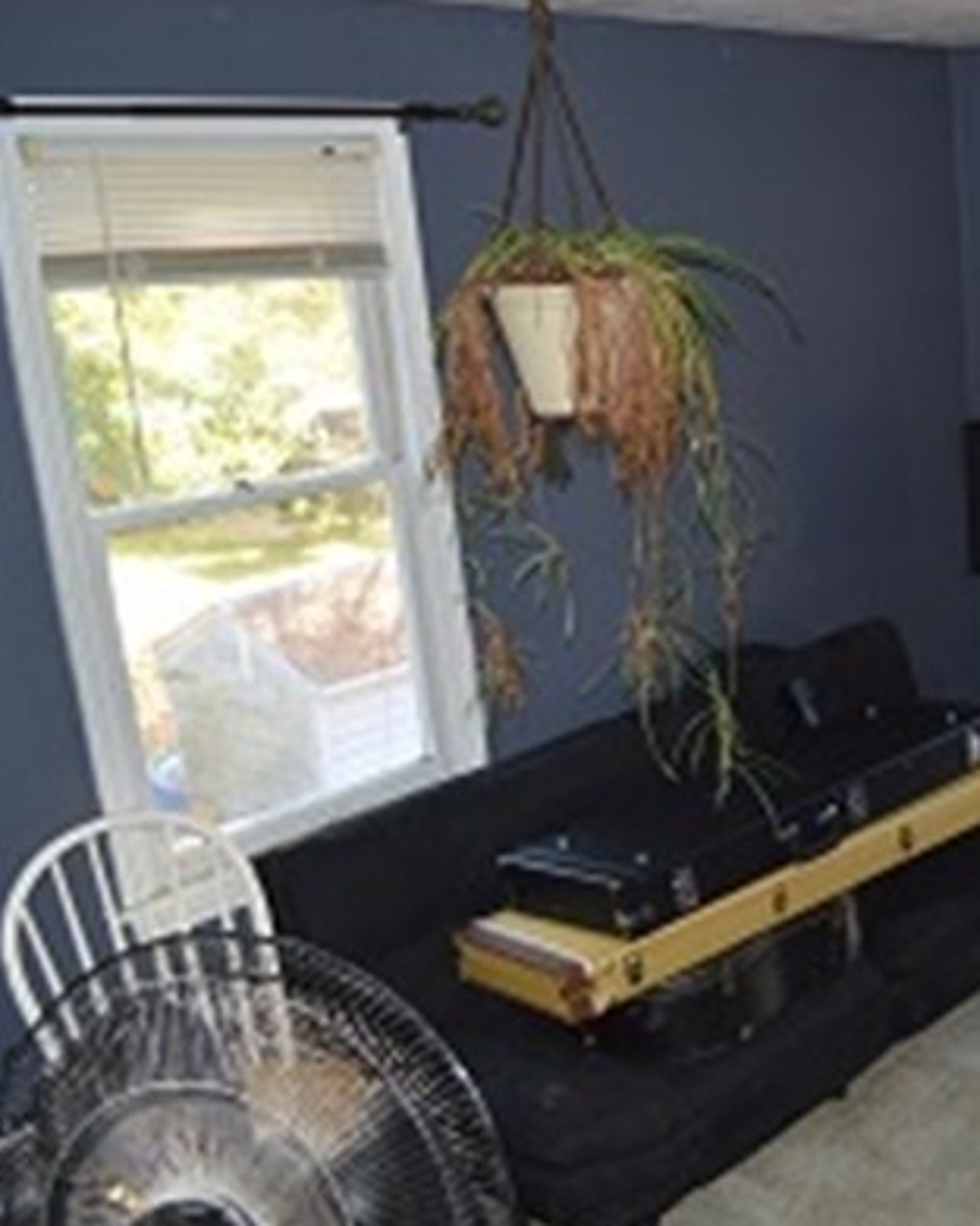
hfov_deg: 35.8
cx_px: 895
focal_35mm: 39
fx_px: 1414
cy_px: 618
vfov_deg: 46.8
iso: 400
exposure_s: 1/60
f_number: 3.5
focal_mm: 18
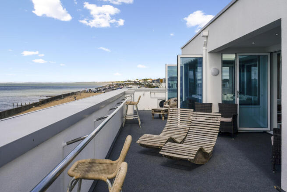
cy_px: 96
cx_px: 144
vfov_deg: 42.3
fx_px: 247
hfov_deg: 60.3
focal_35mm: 31
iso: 400
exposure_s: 1/1000
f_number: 11
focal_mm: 31
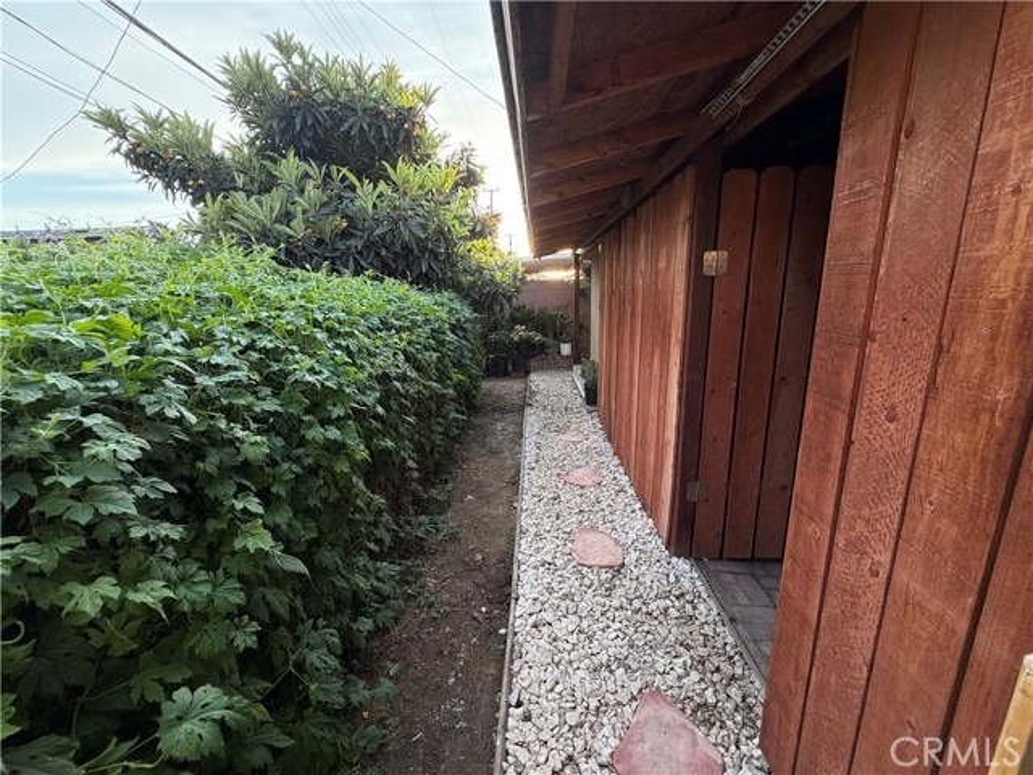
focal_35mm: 14
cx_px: 516
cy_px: 388
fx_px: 418
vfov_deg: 85.7
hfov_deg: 102.1
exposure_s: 1/121
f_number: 2.2
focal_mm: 2.22
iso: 125
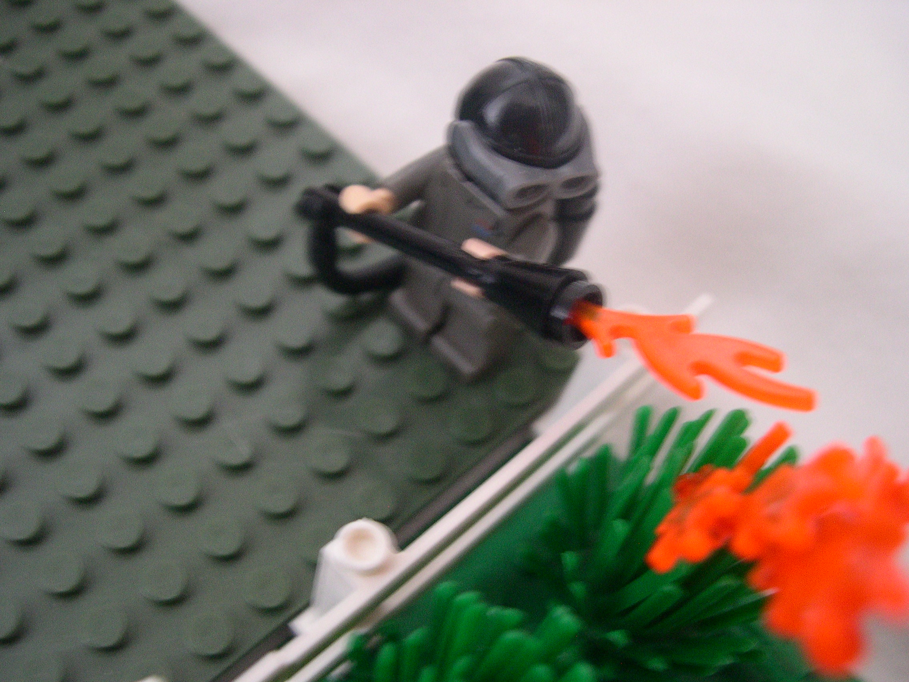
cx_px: 454
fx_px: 998
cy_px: 341
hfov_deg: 49.0
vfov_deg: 37.7
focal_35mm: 38
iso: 400
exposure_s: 1/5
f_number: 2.8
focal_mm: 8
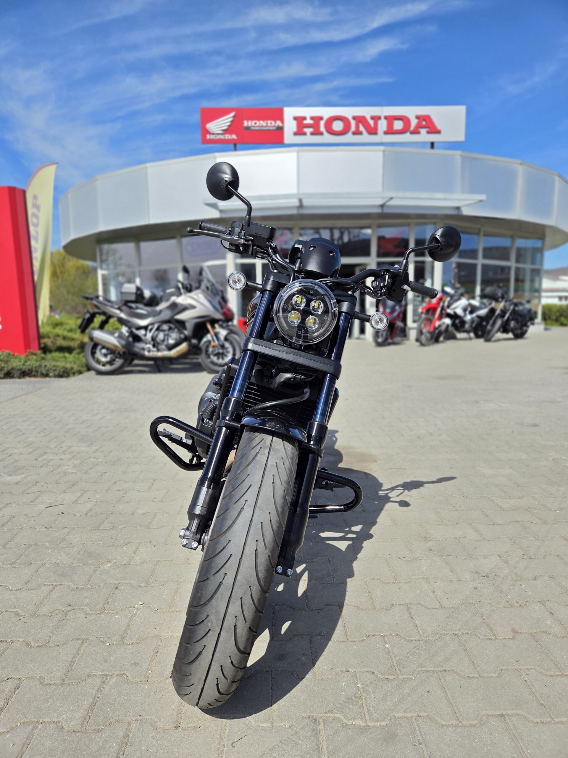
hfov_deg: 58.9
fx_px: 503
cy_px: 379
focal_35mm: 23
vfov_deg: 73.9
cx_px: 284
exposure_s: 1/5261
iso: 80
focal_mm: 5.4
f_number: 1.8
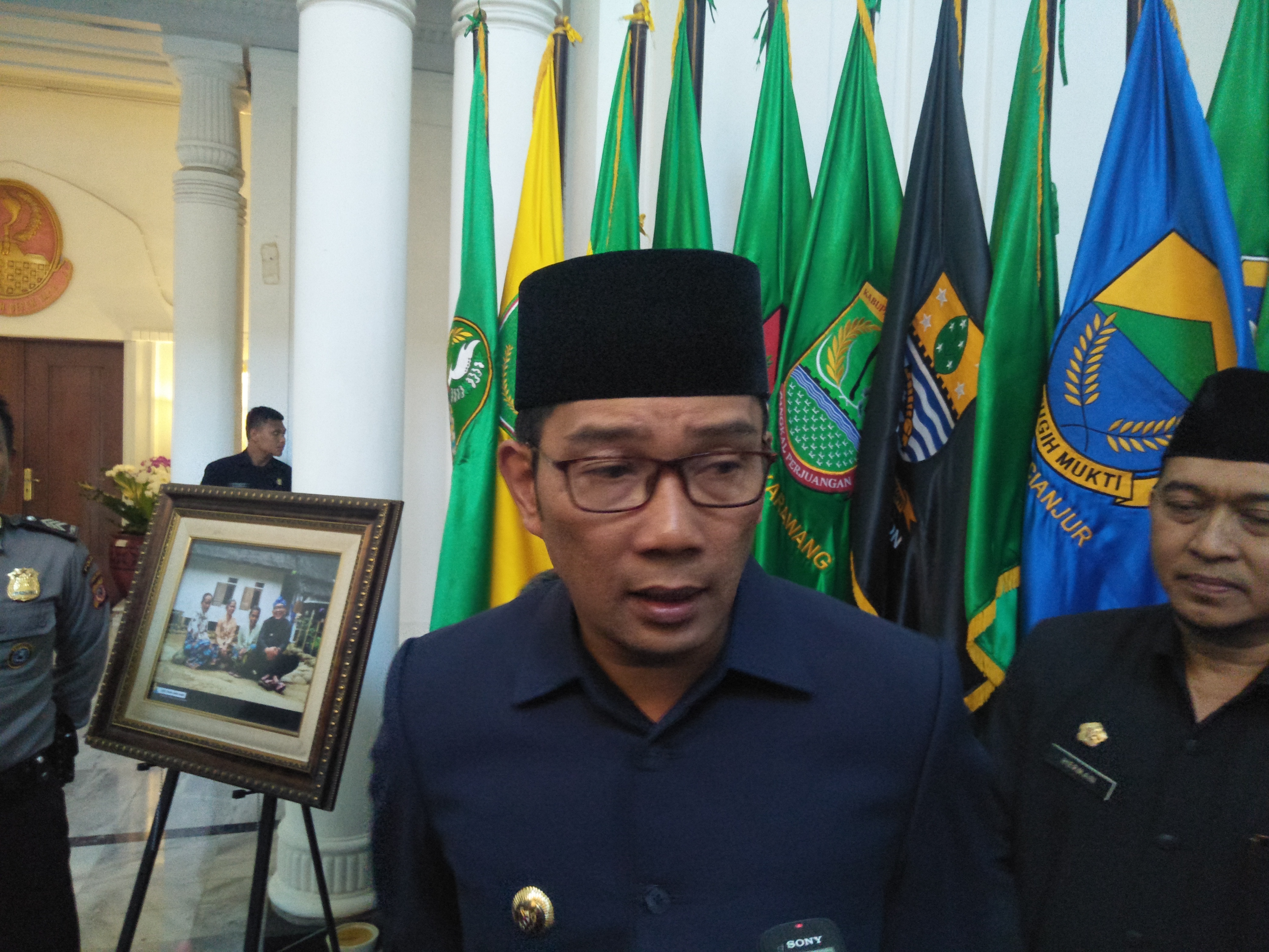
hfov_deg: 81.7
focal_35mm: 20
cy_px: 476
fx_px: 733
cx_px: 634
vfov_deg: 66.0
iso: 485
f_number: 2.2
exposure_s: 1/20
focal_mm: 3.46
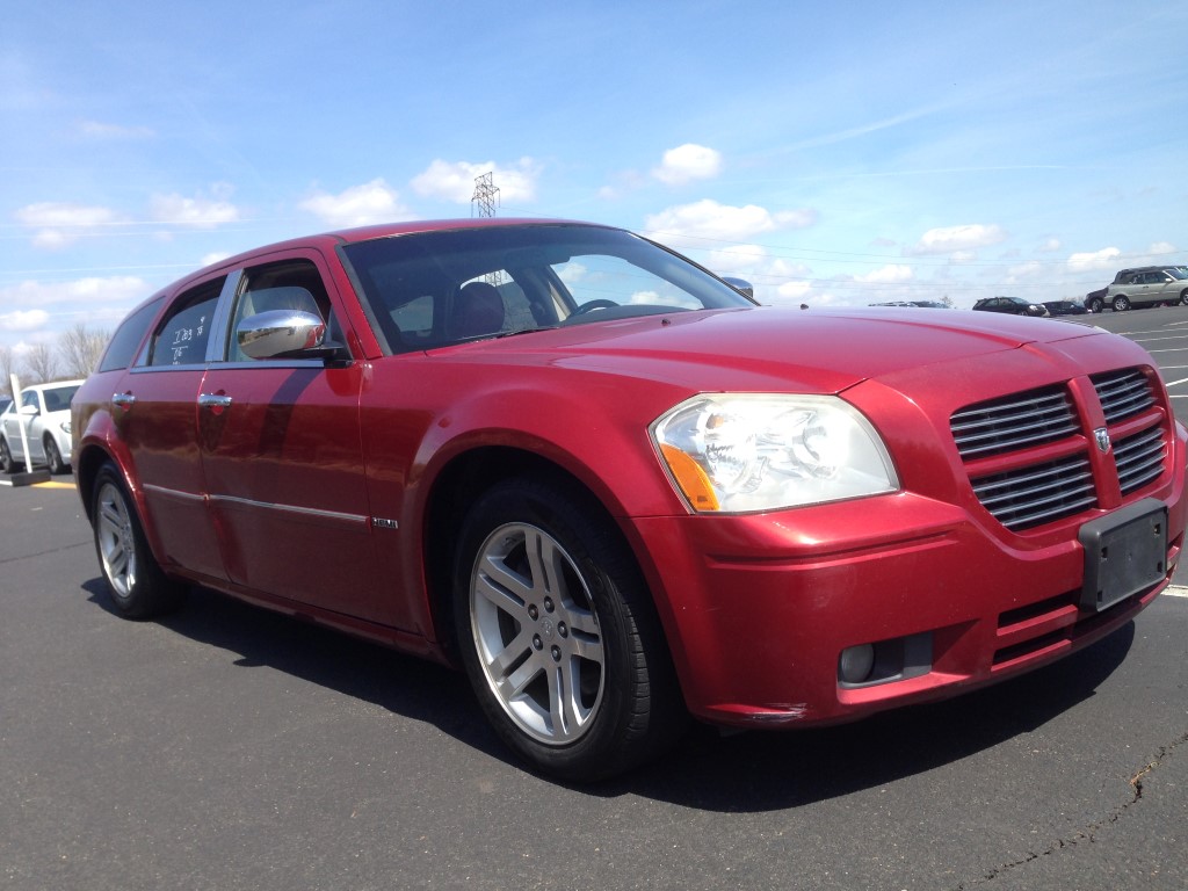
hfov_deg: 55.4
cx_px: 594
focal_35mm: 33
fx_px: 1133
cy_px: 446
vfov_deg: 42.9
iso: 50
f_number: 2.4
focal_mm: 4.12
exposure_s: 1/919
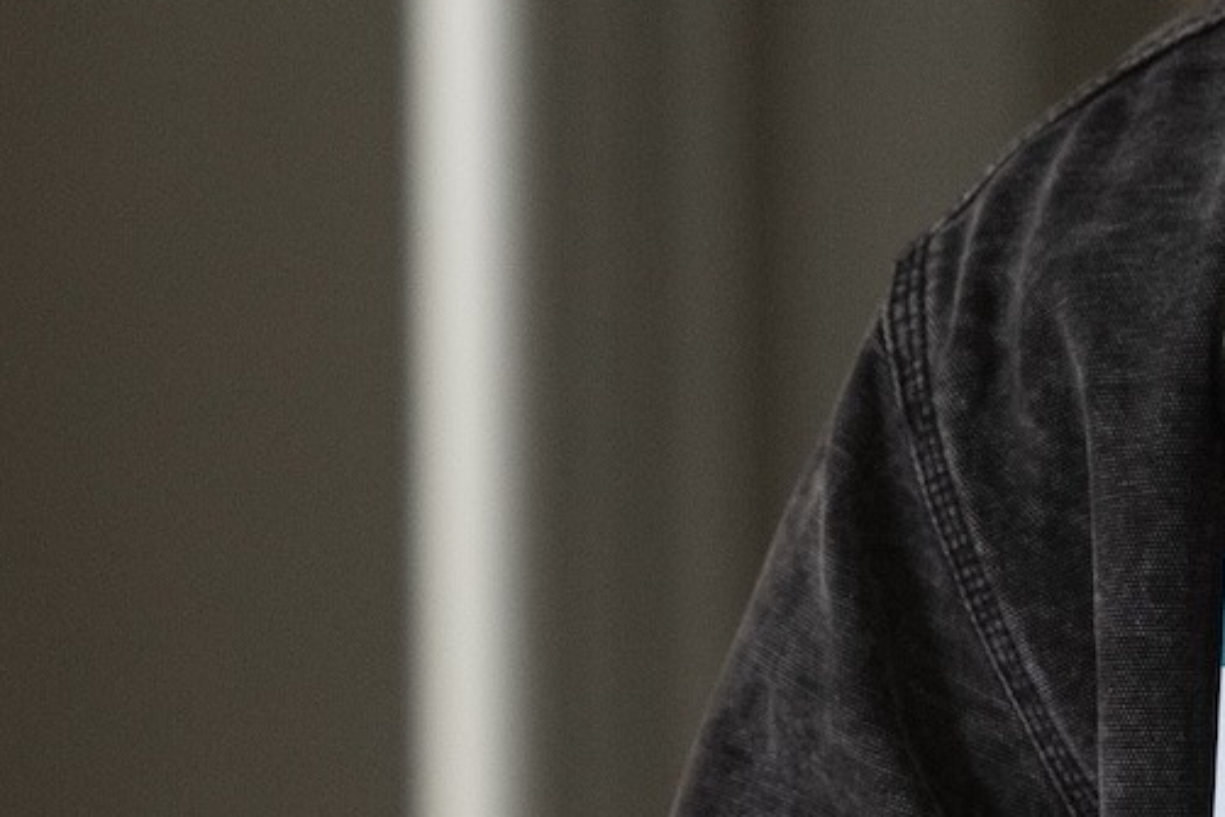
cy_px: -126
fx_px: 14227
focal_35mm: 418
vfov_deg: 3.3
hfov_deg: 4.9
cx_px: 1362
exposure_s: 1/80
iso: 1250
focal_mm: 70
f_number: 2.8
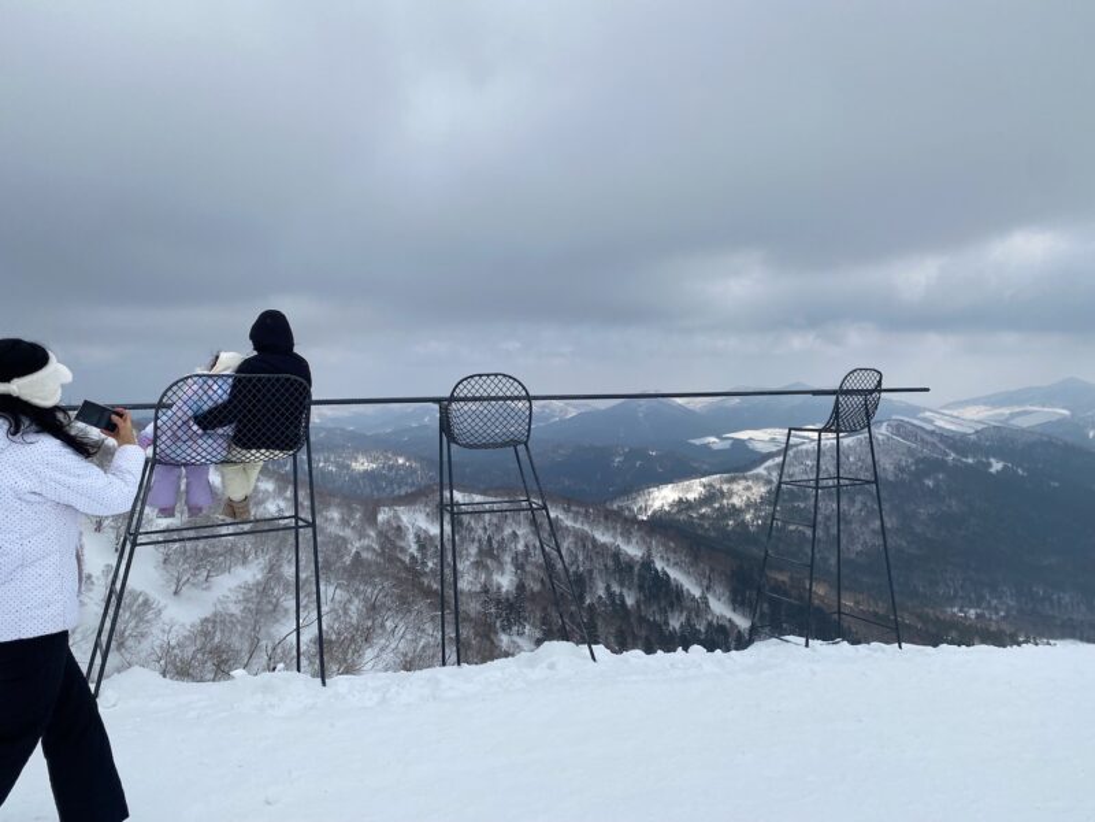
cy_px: 411
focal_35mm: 26
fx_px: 822
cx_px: 548
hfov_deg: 67.3
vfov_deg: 53.1
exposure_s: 1/5495
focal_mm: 4.25
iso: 32
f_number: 1.8
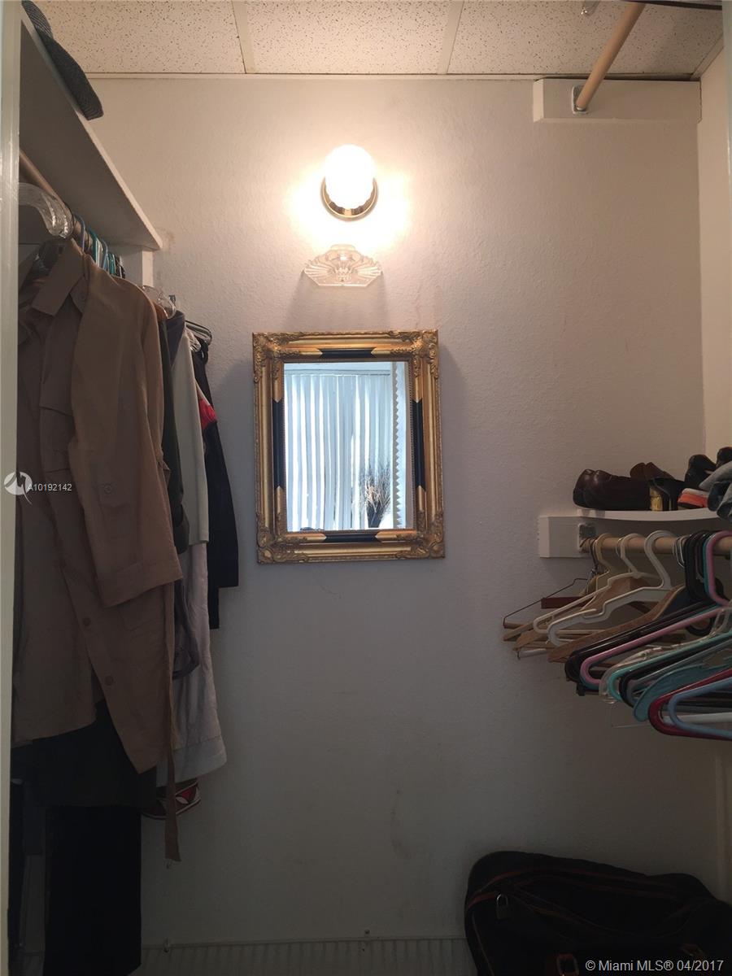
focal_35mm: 29
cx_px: 366
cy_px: 488
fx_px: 818
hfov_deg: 48.2
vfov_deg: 61.7
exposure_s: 1/60
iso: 32
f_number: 2.2
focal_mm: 4.15
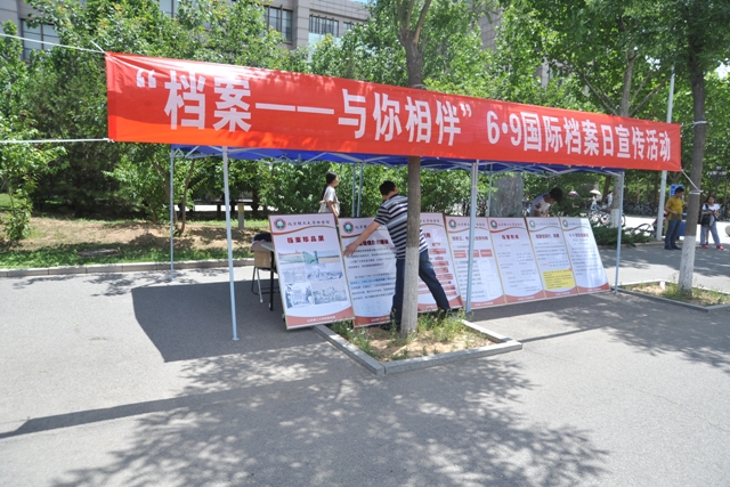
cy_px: 244
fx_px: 487
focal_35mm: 24
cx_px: 365
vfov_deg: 53.2
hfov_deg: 73.7
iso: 200
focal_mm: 24
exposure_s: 1/250
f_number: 8
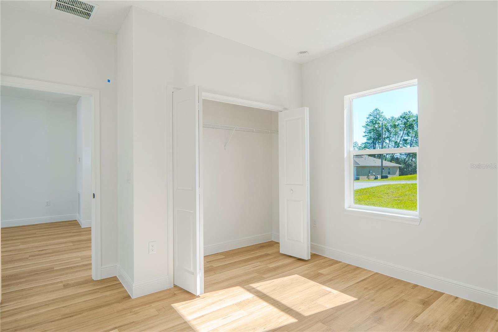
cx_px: 249
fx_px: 249
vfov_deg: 67.4
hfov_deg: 90.0
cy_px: 166
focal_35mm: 18
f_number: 4
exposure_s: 1/125
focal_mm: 12
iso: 100
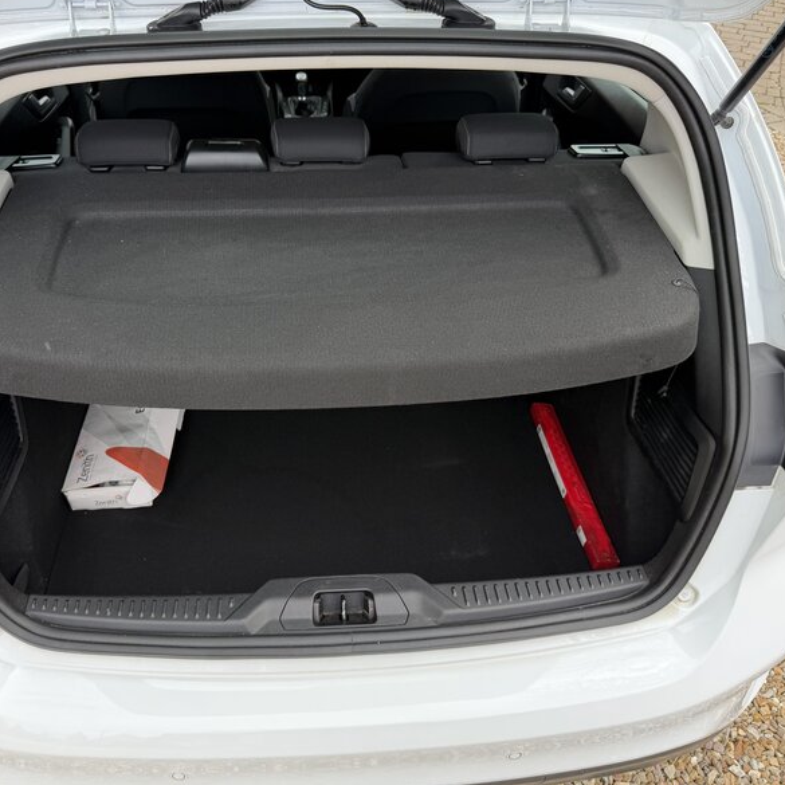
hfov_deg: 55.4
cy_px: 385
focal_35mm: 29
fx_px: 744
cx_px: 341
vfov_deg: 55.6
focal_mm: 6.76
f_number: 1.78
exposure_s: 1/312
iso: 100
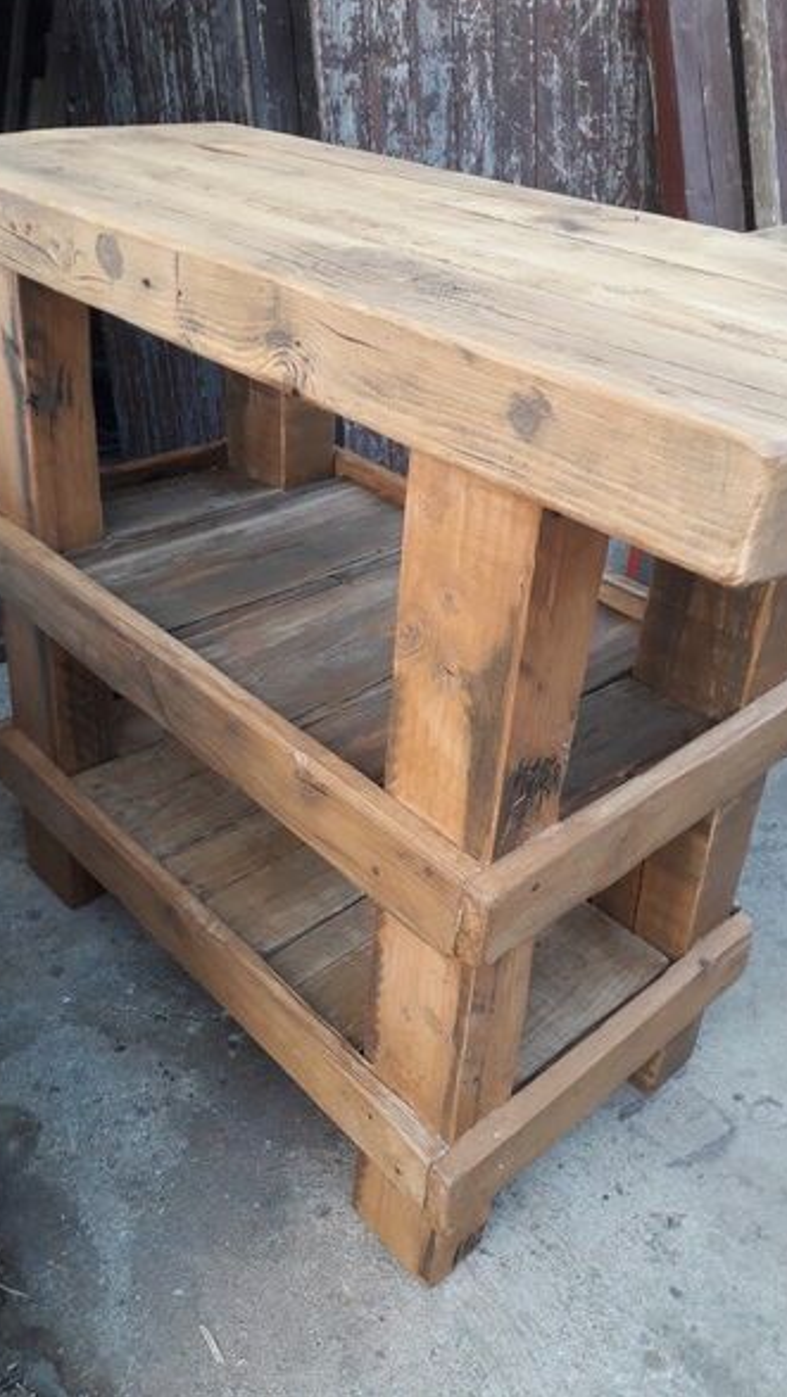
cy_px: 691
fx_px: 1112
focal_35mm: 30
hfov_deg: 39.0
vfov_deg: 64.3
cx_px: 383
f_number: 1.9
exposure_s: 1/50
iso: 100
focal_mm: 3.6
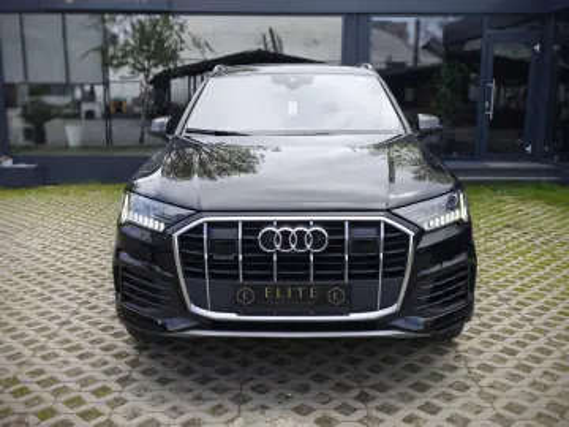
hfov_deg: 52.6
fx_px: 575
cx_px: 284
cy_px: 214
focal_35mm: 35
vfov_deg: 40.7
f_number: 1.4
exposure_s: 1/785
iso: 50
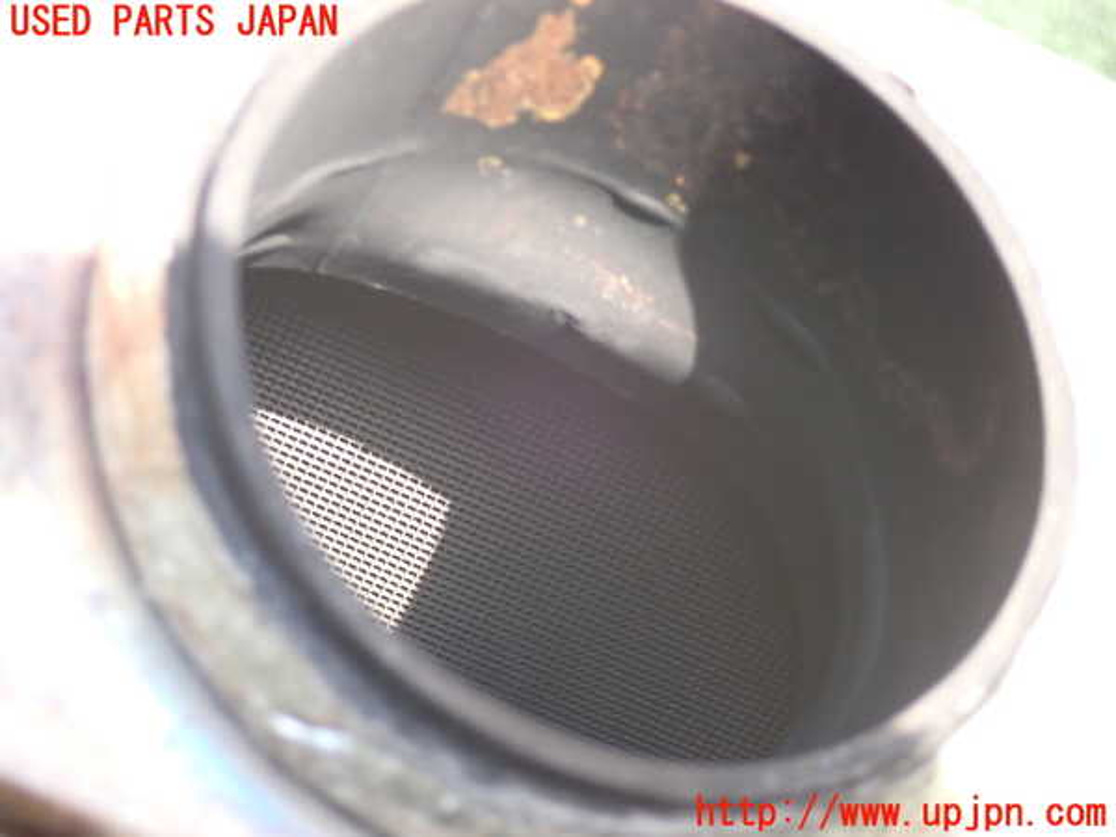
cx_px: 558
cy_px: 418
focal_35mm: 82
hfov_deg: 23.8
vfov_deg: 18.0
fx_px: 2644
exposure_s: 1/80
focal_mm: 14.62
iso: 320
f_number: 4.3
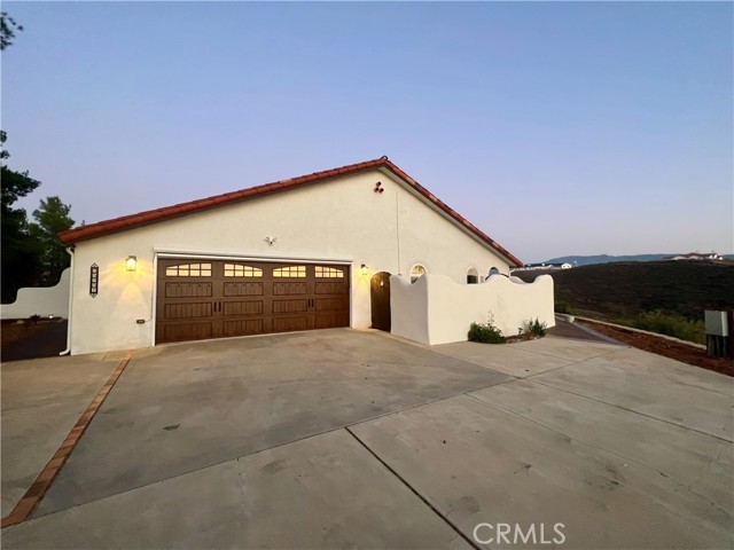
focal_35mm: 13
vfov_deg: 89.9
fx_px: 276
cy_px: 275
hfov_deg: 106.2
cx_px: 367
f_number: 1.8
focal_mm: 1.57
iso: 200
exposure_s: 1/60
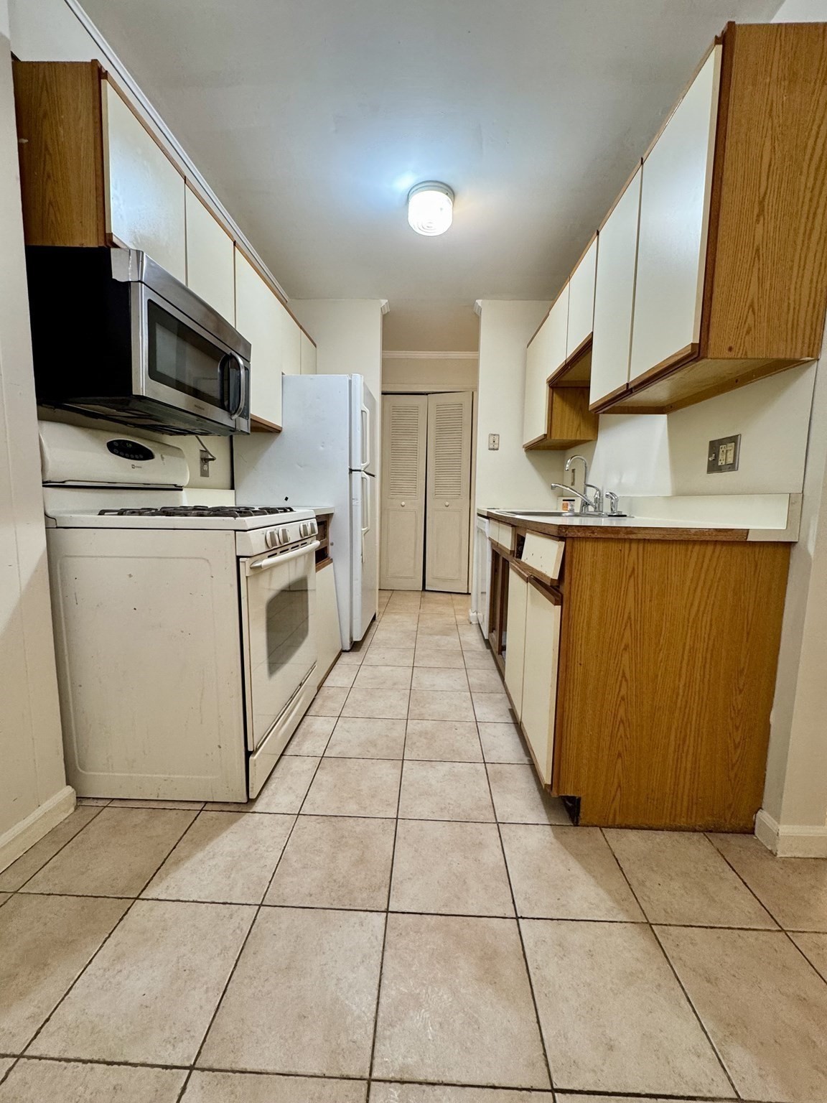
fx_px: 446
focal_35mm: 14
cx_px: 414
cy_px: 552
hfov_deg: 85.7
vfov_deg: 102.1
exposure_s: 1/60
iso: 200
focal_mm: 2.22
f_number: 2.2
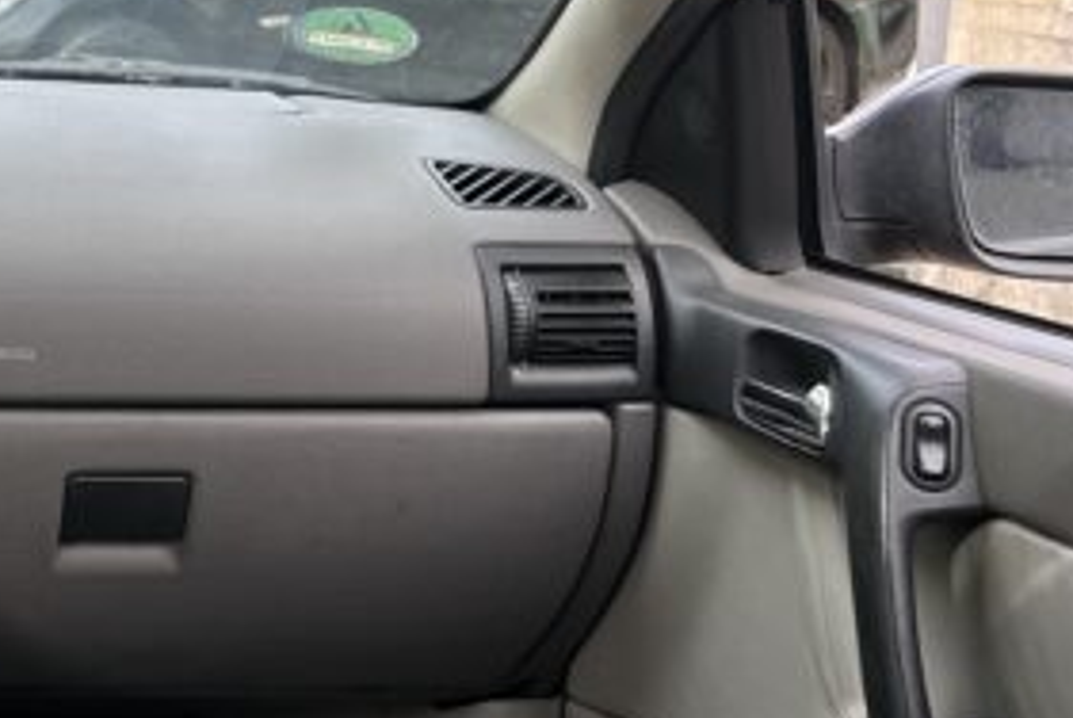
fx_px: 2118
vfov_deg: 19.0
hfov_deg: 24.8
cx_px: -305
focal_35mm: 71
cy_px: 111
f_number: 1.78
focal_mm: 6.86
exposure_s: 1/379
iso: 80
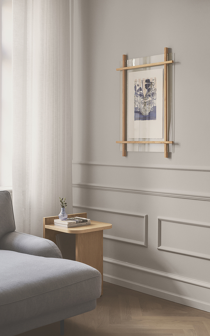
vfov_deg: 38.9
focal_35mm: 52
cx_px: 103
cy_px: 169
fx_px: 476
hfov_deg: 24.9
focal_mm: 50
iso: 100
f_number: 9
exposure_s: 1/1.59
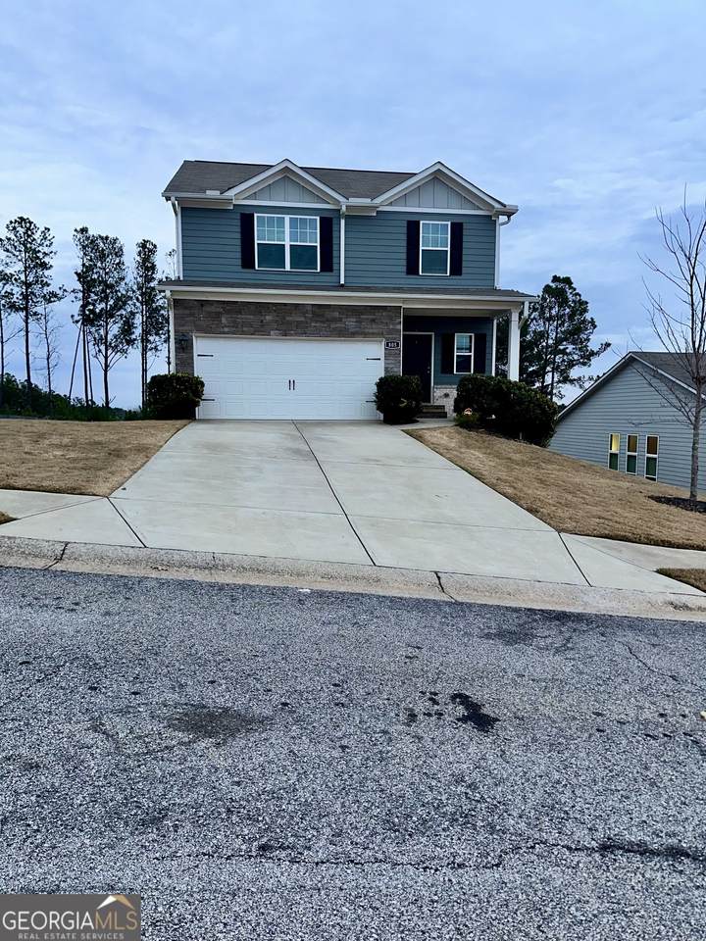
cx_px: 353
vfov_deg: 71.6
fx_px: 653
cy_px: 470
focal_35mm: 24
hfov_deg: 56.8
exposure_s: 1/16
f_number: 1.78
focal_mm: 6.86
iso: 100
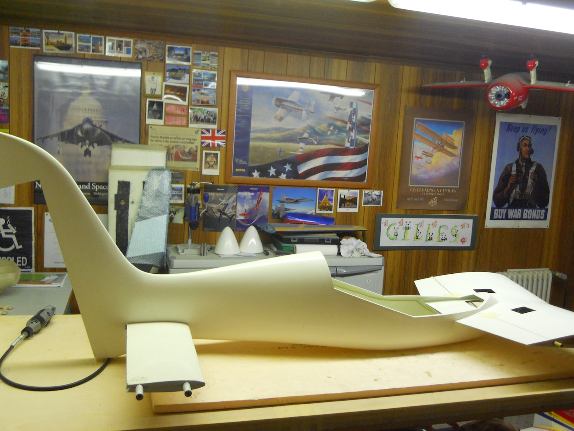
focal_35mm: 32
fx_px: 531
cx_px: 287
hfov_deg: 56.8
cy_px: 216
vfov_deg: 44.2
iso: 500
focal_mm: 5.7
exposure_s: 1/125
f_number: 2.8
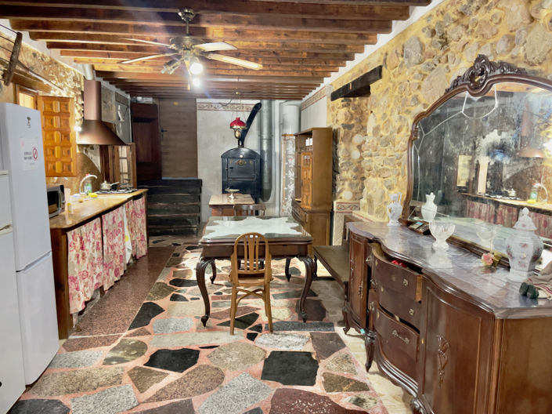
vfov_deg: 53.0
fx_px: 414
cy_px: 207
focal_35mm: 26
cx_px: 276
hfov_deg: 67.3
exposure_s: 1/33
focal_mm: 5.1
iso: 640
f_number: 1.6
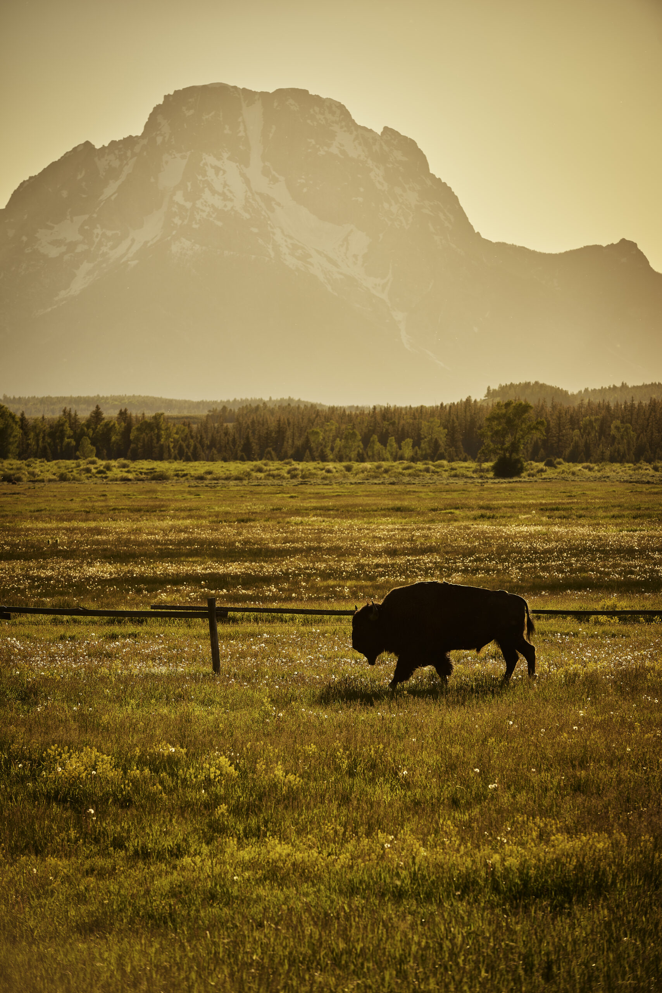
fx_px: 3859
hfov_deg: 9.8
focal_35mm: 140
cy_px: 496
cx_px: 331
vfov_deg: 14.7
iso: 100
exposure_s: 1/250
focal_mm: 140
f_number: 5
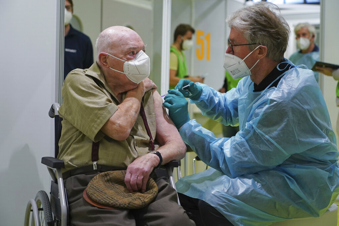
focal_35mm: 65
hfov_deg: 31.0
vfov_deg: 20.9
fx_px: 612
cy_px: 113
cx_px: 170
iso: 3200
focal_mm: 65
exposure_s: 1/500
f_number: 4
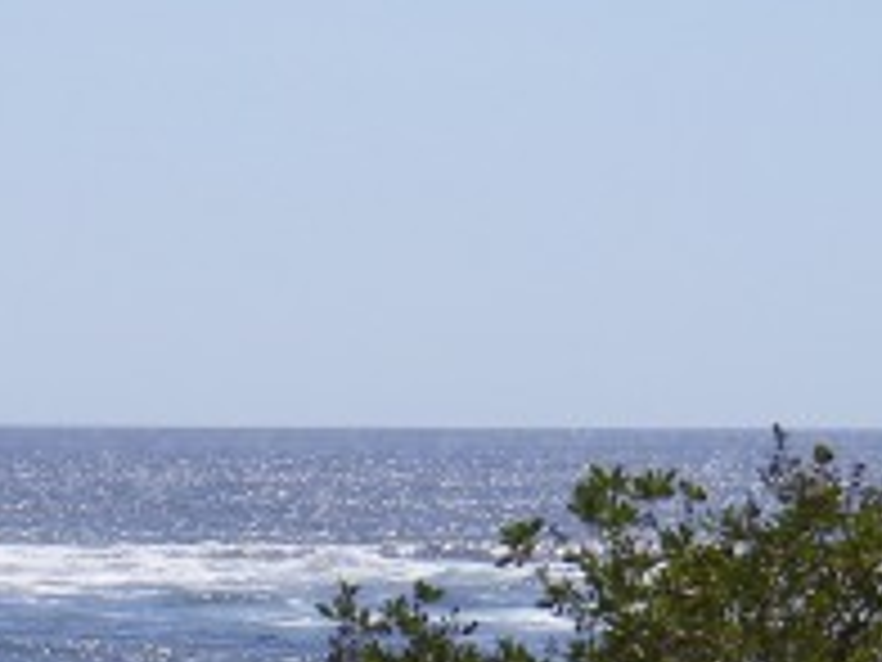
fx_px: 8892
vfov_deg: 4.3
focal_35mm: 349
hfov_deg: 5.7
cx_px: 4
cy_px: 563
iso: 64
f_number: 8
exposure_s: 1/320
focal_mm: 18.9
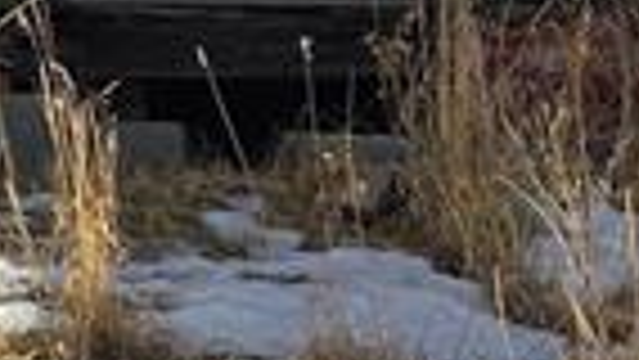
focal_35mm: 181
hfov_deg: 10.4
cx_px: -873
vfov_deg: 6.4
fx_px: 3068
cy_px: -511
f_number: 1.7
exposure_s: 1/758
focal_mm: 6.3
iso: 12
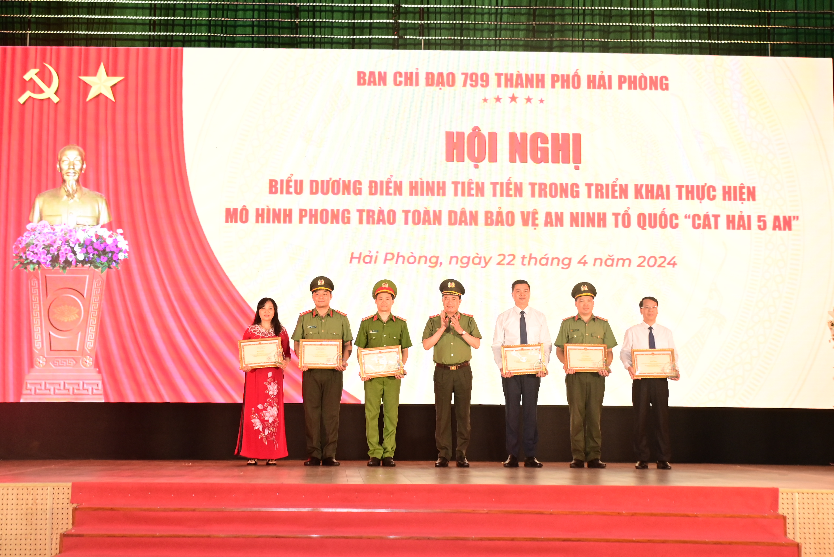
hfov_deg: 35.0
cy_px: 278
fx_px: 1322
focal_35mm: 57
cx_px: 417
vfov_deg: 23.8
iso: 1250
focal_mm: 38
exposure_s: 1/200
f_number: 4.2
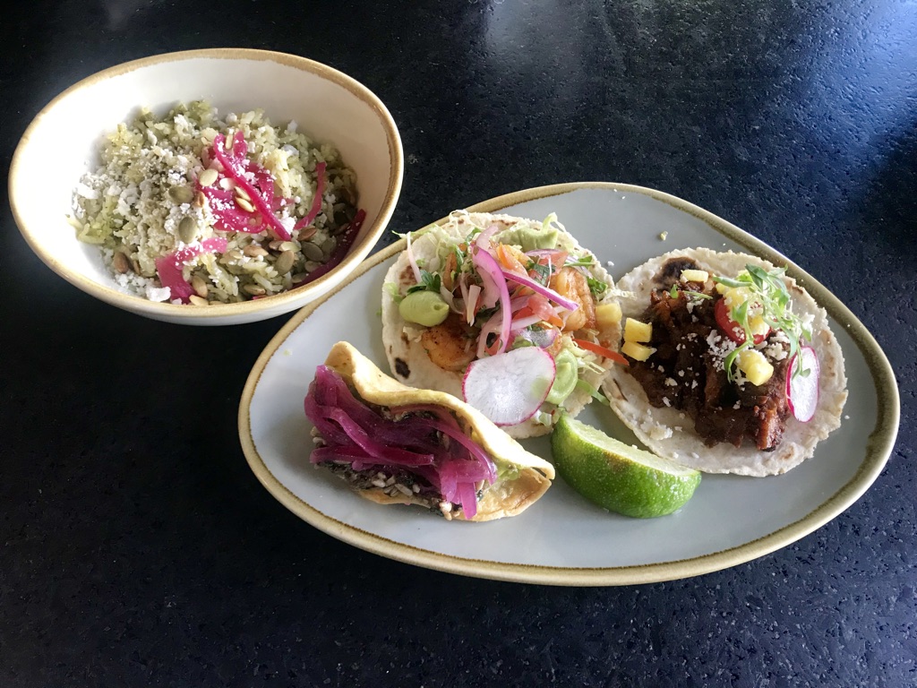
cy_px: 344
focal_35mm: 28
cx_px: 458
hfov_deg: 63.4
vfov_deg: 49.7
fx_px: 742
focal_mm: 3.99
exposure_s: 1/15
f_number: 1.8
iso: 40
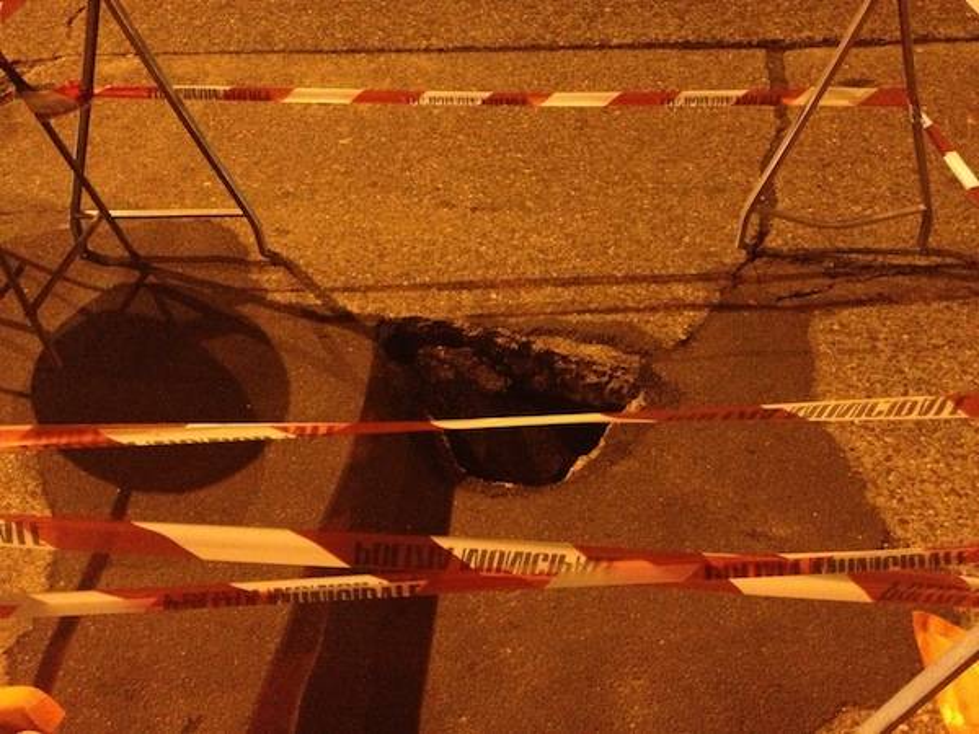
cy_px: 367
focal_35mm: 35
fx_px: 990
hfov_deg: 52.6
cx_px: 490
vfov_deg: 40.7
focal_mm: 4.28
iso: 800
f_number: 2.4
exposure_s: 1/15
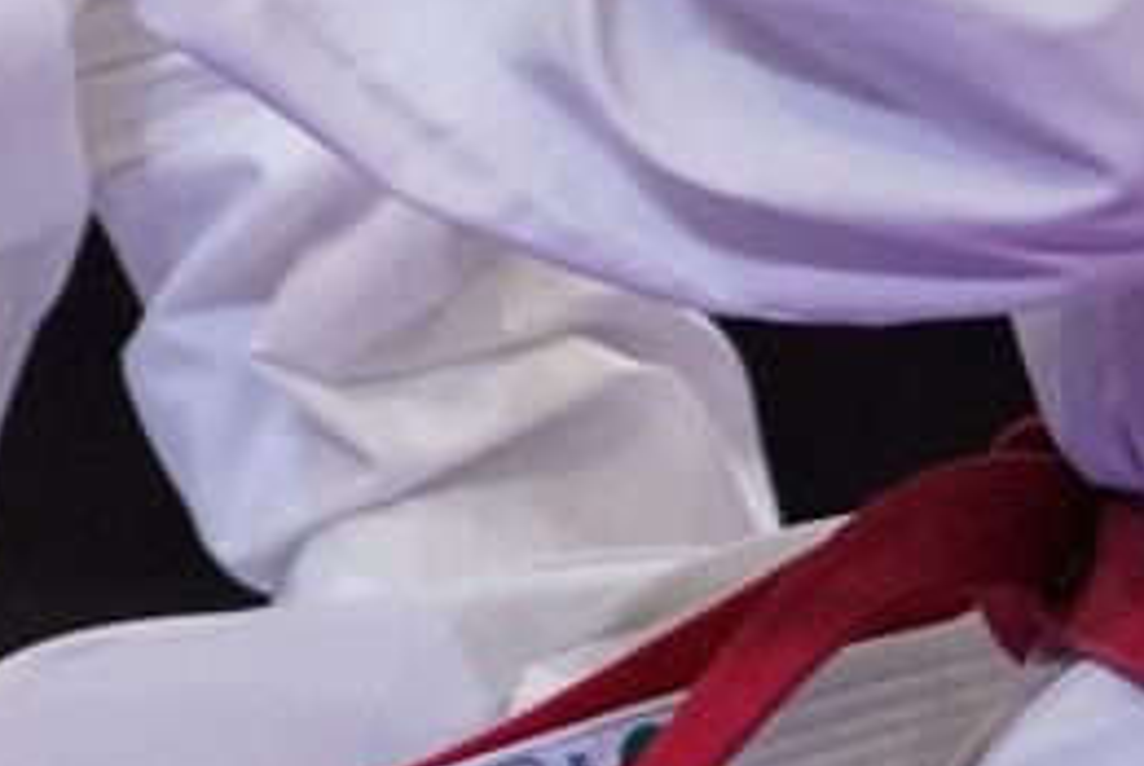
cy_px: -163
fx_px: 43997
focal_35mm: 1383
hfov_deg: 1.5
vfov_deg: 1.0
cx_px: 409
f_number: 2.8
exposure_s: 1/1000
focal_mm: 200
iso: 4000
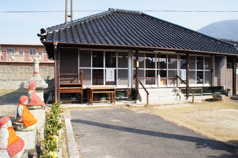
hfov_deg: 67.4
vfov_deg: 47.9
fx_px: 178
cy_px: 79
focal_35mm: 27
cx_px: 119
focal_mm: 18
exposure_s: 1/60
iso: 100
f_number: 11
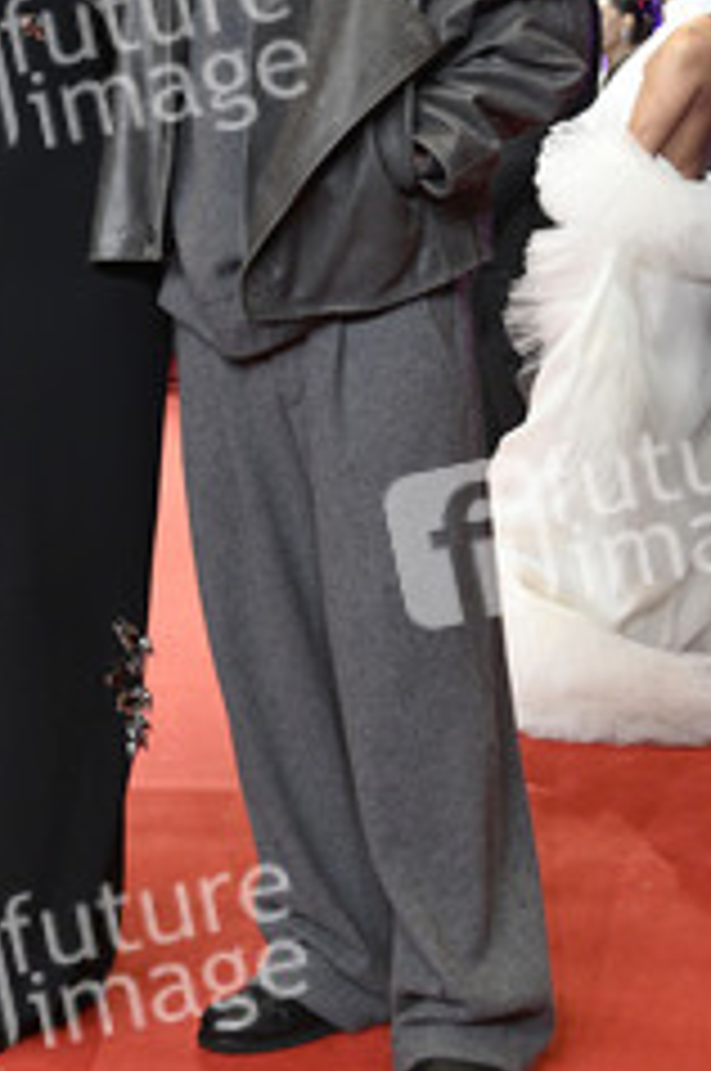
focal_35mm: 84
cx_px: 207
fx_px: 2496
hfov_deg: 16.2
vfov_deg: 24.0
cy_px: 297
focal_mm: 50
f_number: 5.6
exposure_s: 1/200
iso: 5000
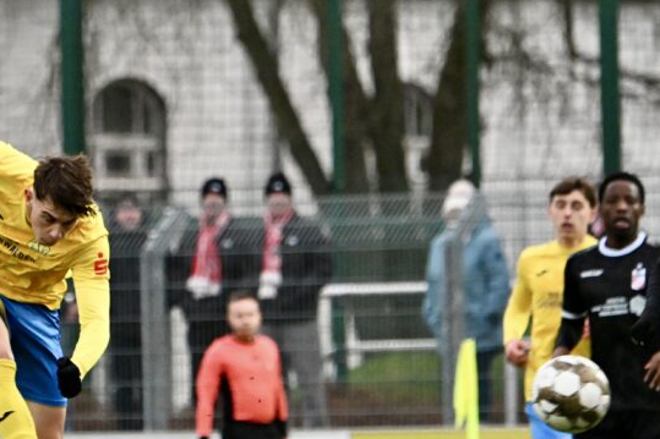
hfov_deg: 3.7
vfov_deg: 2.5
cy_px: 282
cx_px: 220
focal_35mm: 551
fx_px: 10098
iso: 8000
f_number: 5.6
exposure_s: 1/1600
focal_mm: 290
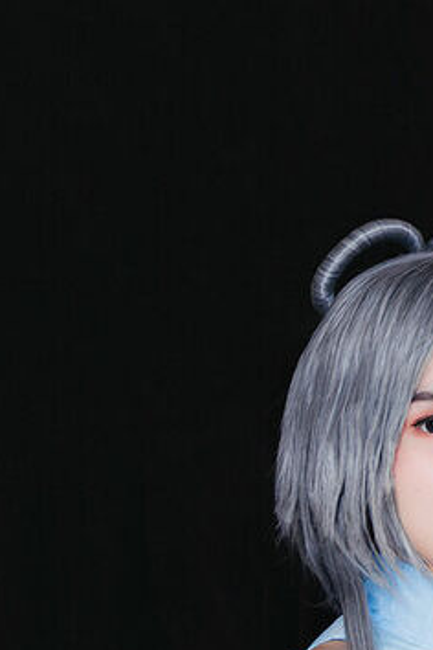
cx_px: 411
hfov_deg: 5.1
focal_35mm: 267
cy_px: 1224
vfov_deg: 7.5
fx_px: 4817
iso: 100
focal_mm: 60
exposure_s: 1/160
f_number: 4
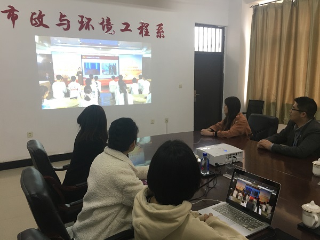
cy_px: 120
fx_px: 268
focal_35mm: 29
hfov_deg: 61.7
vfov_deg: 48.2
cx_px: 160
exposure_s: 1/33
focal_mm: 4.15
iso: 125
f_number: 2.2
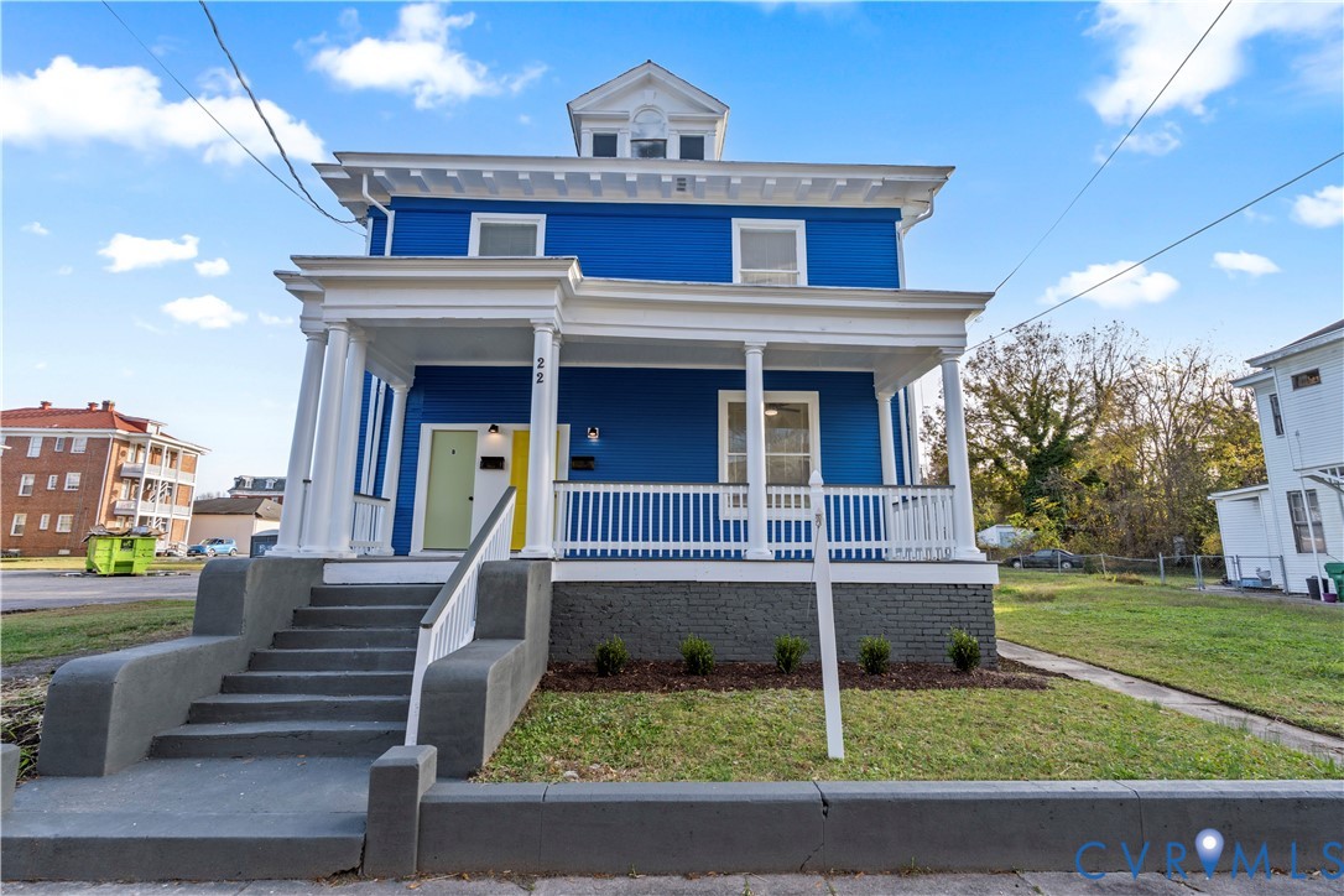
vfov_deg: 72.1
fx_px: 616
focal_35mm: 16
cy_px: 448
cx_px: 672
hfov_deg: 95.0
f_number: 7.1
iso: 200
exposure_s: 1/100
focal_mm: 16.5
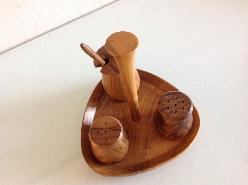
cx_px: 124
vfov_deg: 40.6
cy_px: 92
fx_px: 250
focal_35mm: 35
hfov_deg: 52.7
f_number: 2.4
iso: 160
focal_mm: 4.28
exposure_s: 1/15
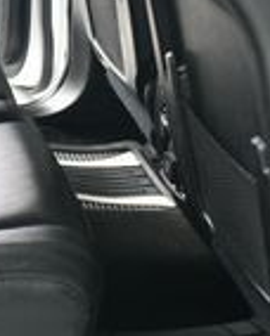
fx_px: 1136
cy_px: -7
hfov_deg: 12.8
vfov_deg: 16.5
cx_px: -147
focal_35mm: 114
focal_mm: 18
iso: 100
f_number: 3.5
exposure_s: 1/160
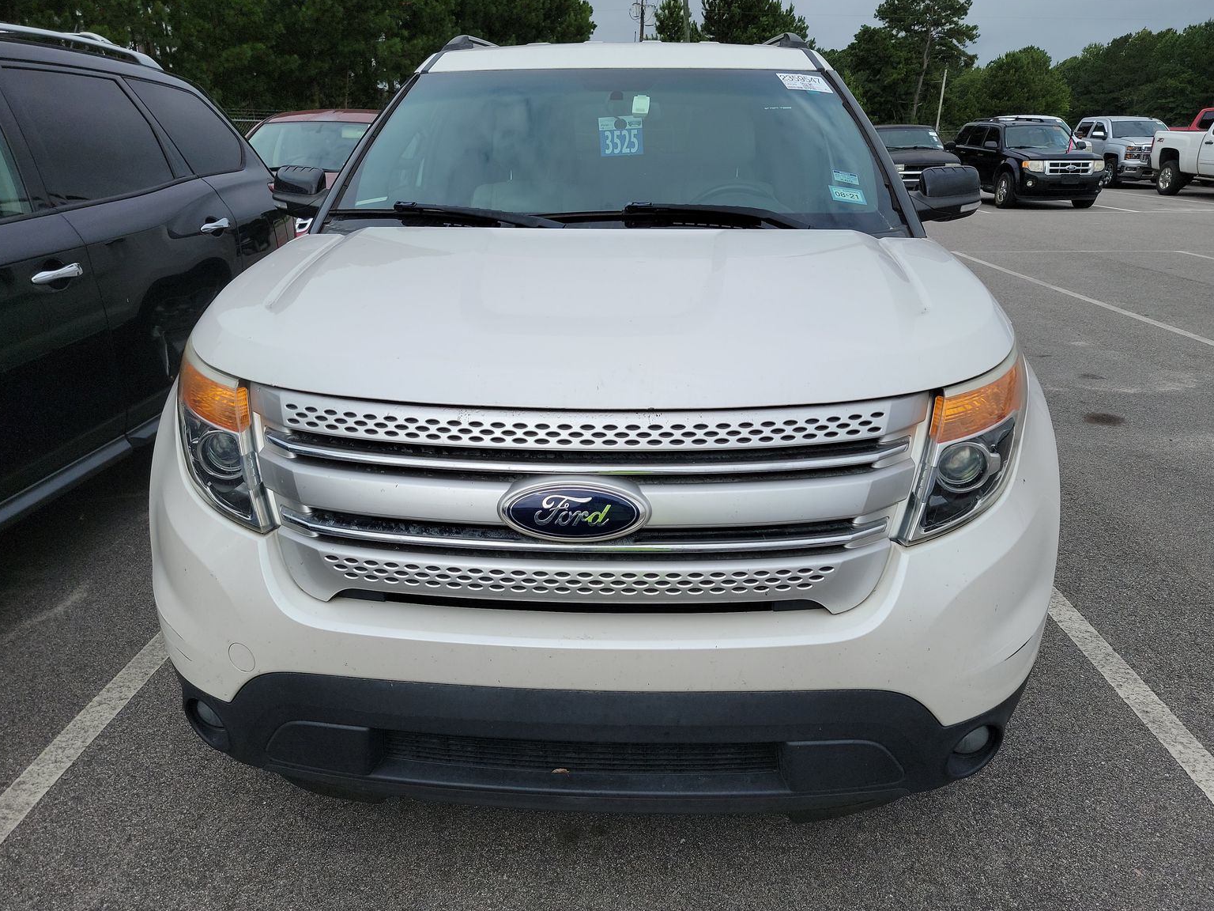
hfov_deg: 69.4
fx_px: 877
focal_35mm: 25
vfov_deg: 54.9
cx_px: 601
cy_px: 444
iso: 50
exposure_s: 1/800
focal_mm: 6.7
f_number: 1.8
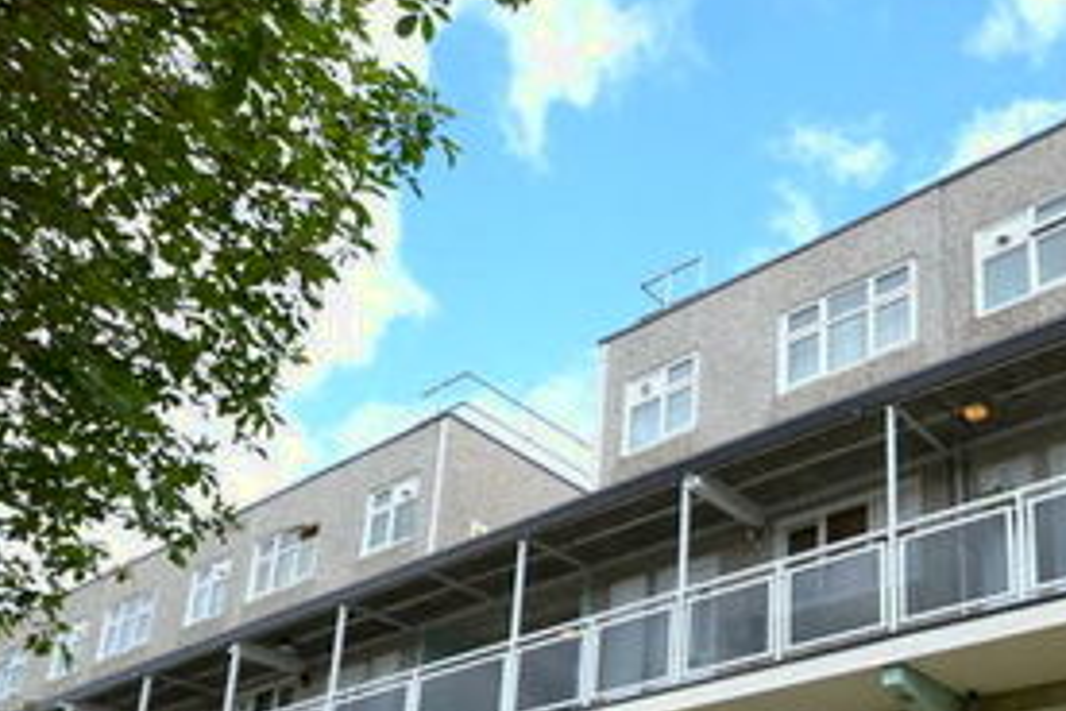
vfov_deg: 31.7
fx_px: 1125
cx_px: 788
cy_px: 748
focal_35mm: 38
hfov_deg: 48.9
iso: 100
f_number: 6.3
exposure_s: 1/160
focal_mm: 10
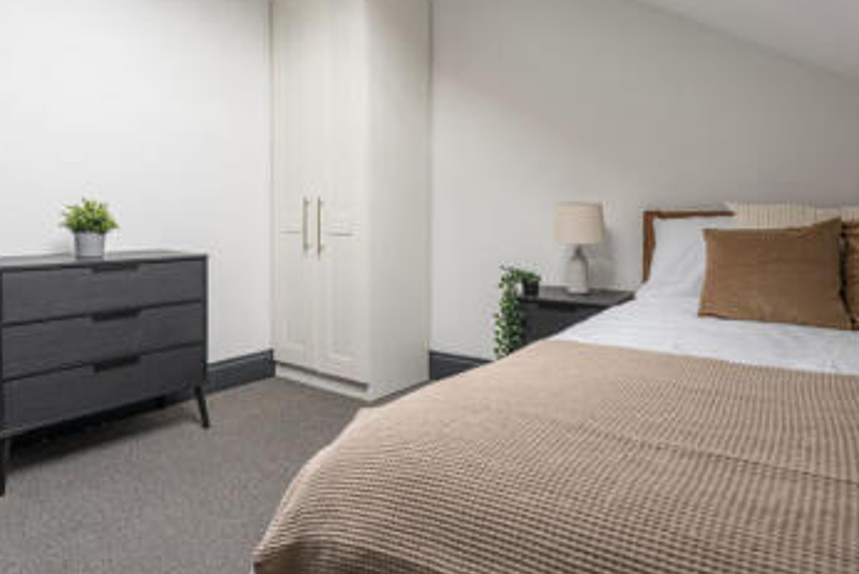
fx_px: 542
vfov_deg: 55.5
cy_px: 237
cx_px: 434
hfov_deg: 76.8
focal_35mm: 23
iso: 100
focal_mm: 16.5
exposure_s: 1/20
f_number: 5.6
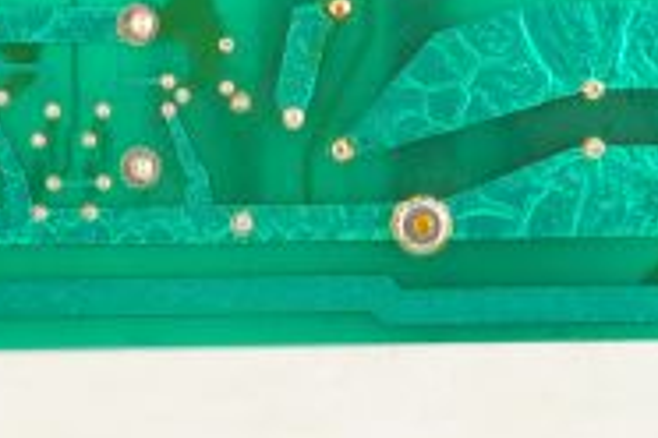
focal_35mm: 161
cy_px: -118
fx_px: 2942
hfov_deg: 12.8
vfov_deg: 8.4
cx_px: 329
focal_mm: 50
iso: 1600
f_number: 10
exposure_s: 1/125
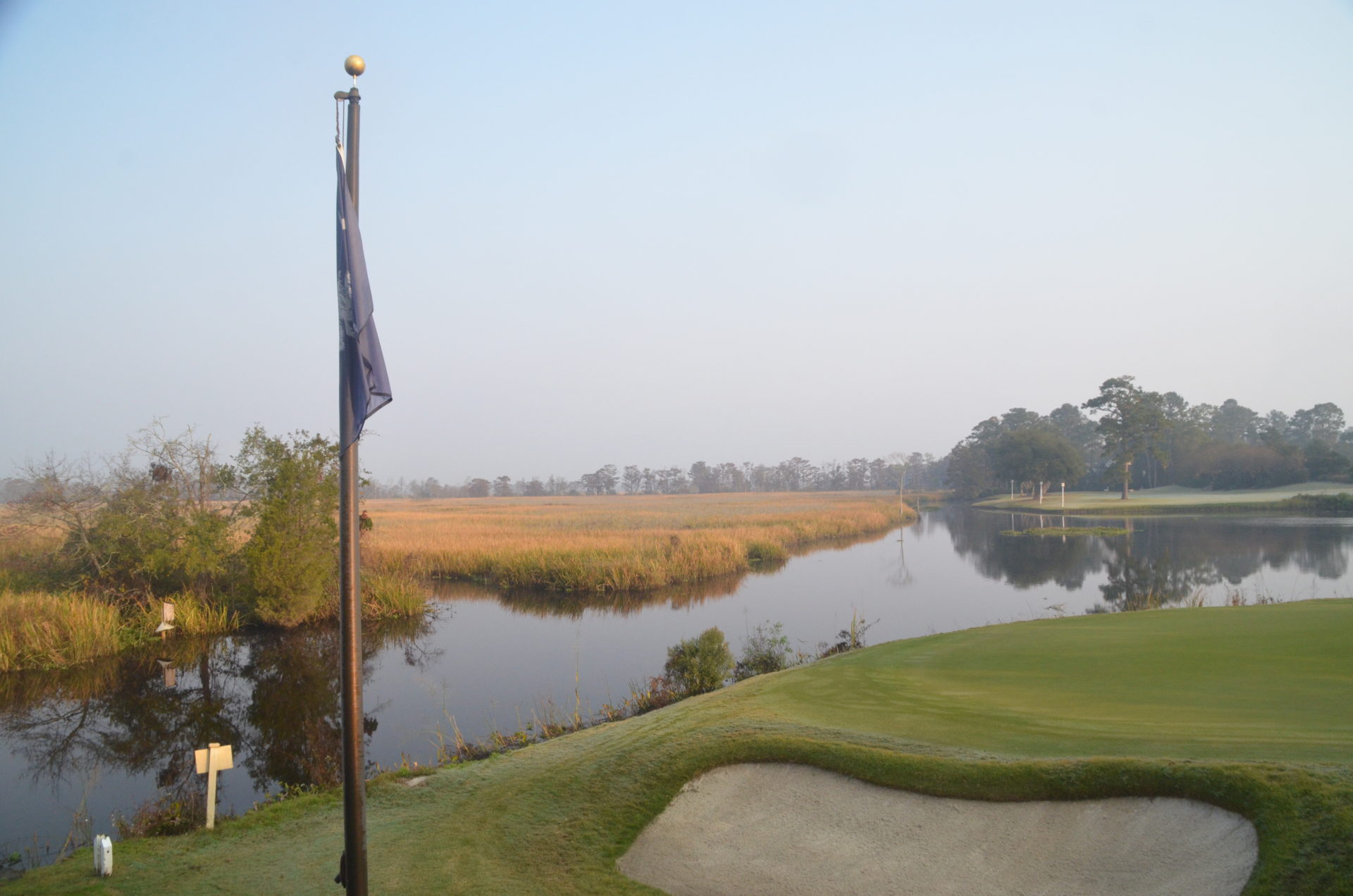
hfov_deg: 67.5
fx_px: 1013
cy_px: 448
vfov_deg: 47.7
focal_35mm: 27
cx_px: 676
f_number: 10
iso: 1250
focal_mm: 18
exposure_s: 1/400
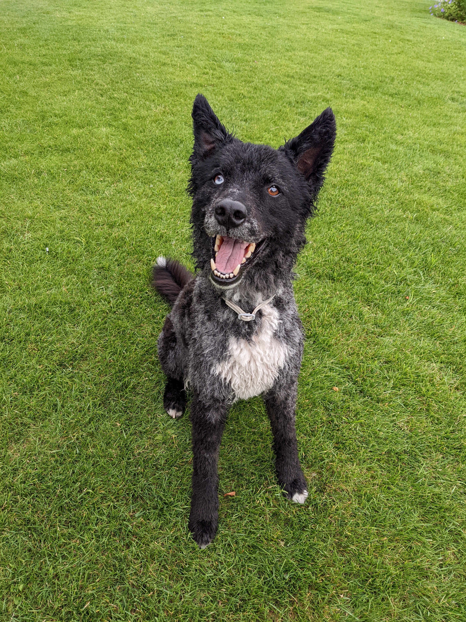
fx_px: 485
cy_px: 311
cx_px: 233
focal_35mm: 27
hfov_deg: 51.4
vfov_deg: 65.3
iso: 55
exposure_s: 1/587
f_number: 1.73
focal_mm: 4.38
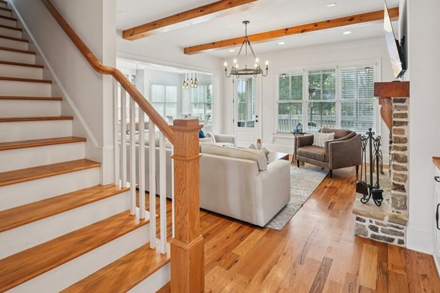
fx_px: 232
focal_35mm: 19
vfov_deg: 63.4
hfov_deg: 86.9
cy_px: 107
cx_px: 214
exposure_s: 1/10
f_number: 8
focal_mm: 14
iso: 320
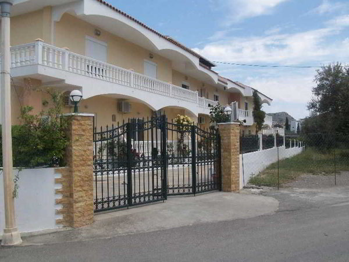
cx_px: 174
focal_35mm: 34
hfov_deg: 54.0
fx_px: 343
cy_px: 131
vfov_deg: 41.8
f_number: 5.5
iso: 64
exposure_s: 1/276
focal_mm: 5.7
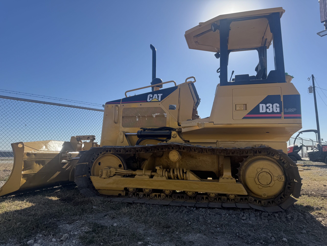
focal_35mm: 24
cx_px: 164
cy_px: 123
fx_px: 227
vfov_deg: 56.8
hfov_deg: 71.6
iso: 80
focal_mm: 6.76
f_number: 1.78
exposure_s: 1/5348
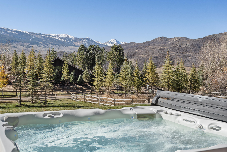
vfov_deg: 31.9
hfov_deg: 45.8
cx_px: 79
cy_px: 69
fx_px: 265
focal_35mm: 42
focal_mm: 32
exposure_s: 1/500
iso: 160
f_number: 7.1
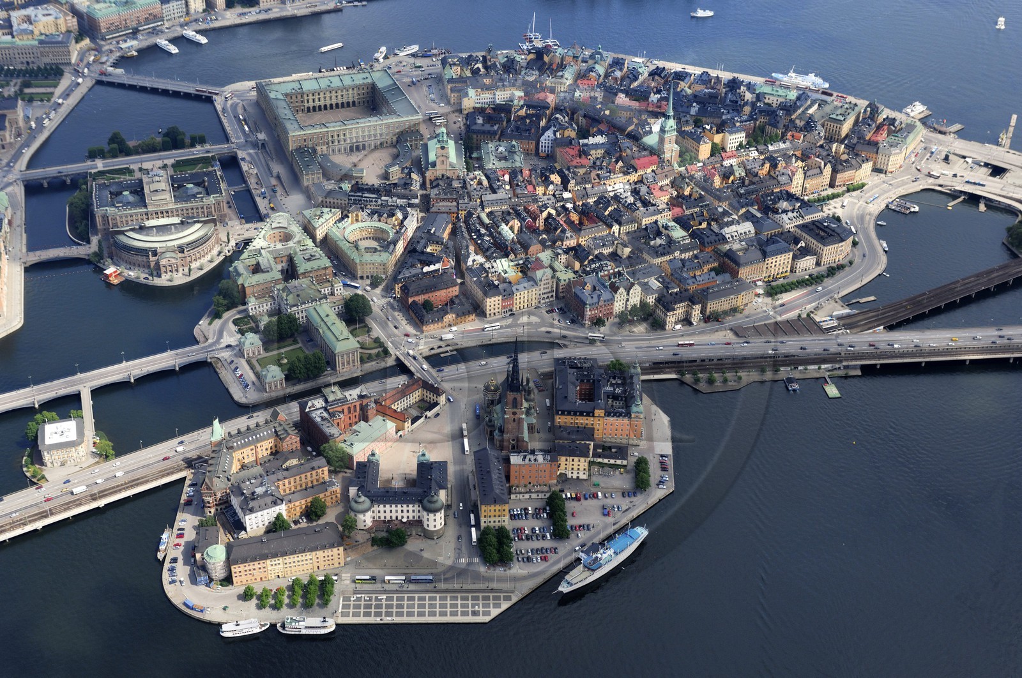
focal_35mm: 42
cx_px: 511
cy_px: 339
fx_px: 1191
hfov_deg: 46.5
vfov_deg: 31.8
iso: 100
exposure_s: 1/1000
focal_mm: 28
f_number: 4
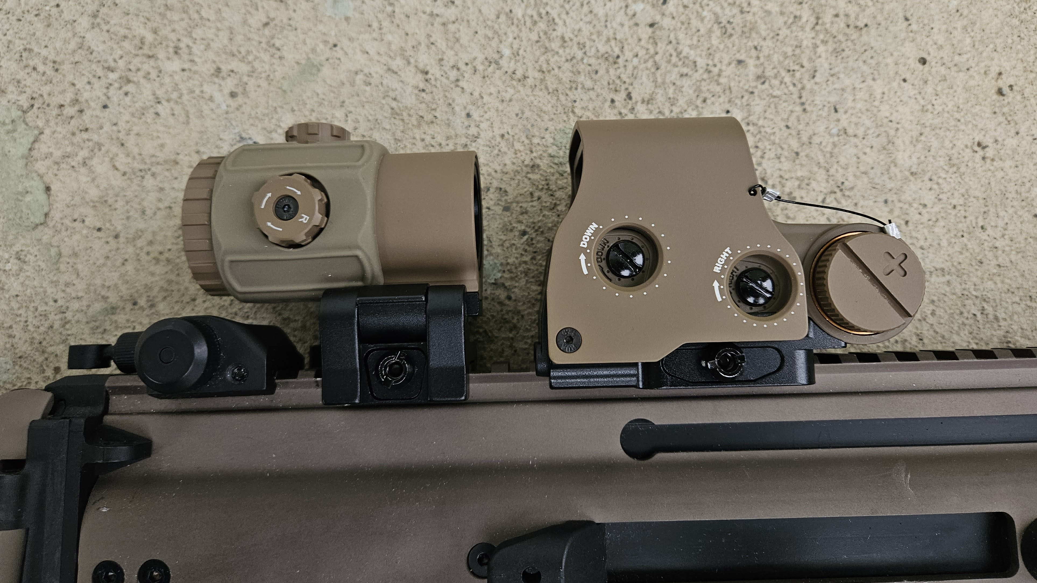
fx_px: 715
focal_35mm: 26
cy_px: 251
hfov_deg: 71.9
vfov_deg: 44.3
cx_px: 534
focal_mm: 5.4
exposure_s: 1/142
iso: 250
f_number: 1.8
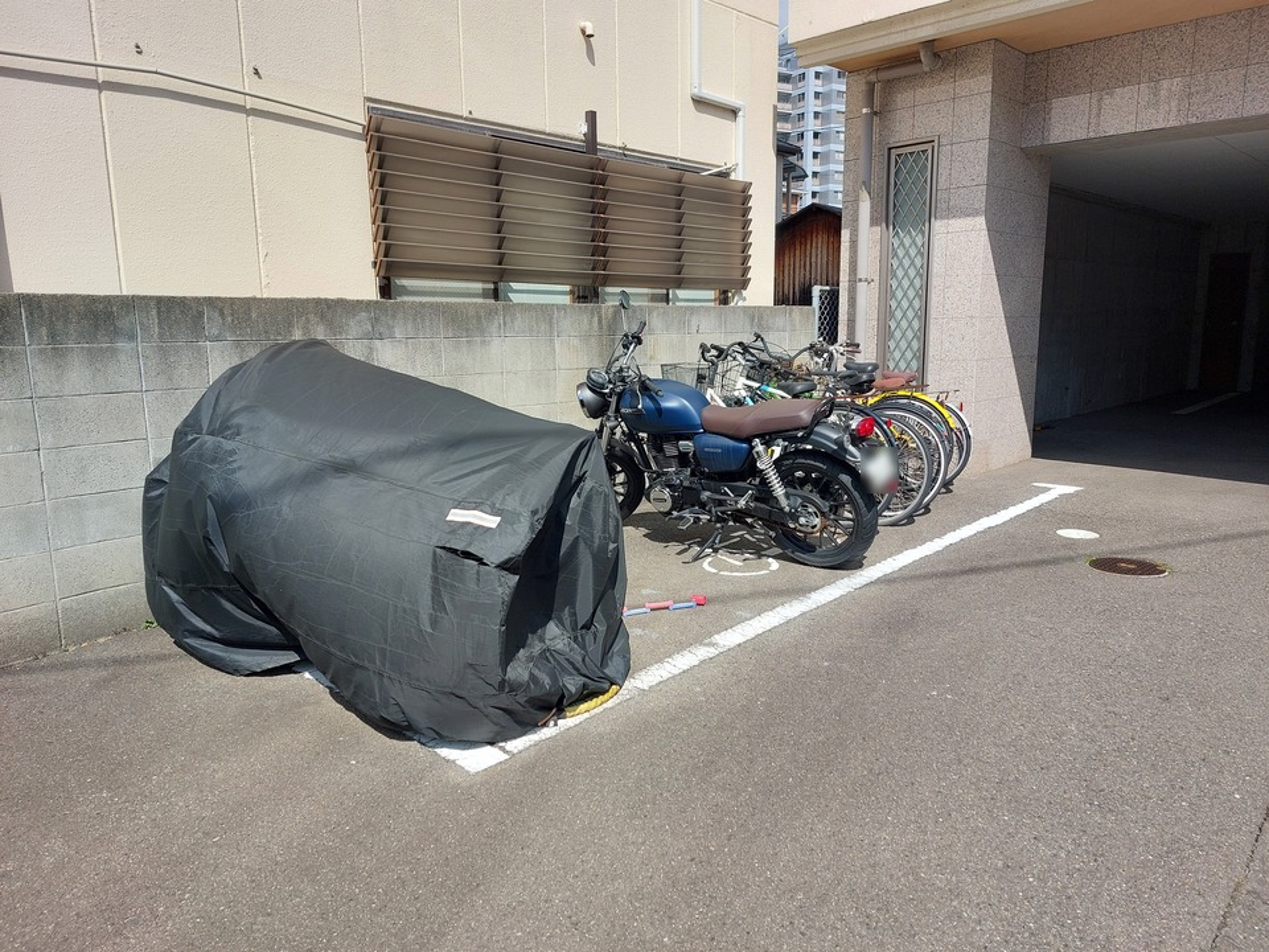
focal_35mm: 24
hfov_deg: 71.6
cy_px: 476
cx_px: 634
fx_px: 880
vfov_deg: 56.8
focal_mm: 5.23
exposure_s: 1/1037
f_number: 1.8
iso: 25
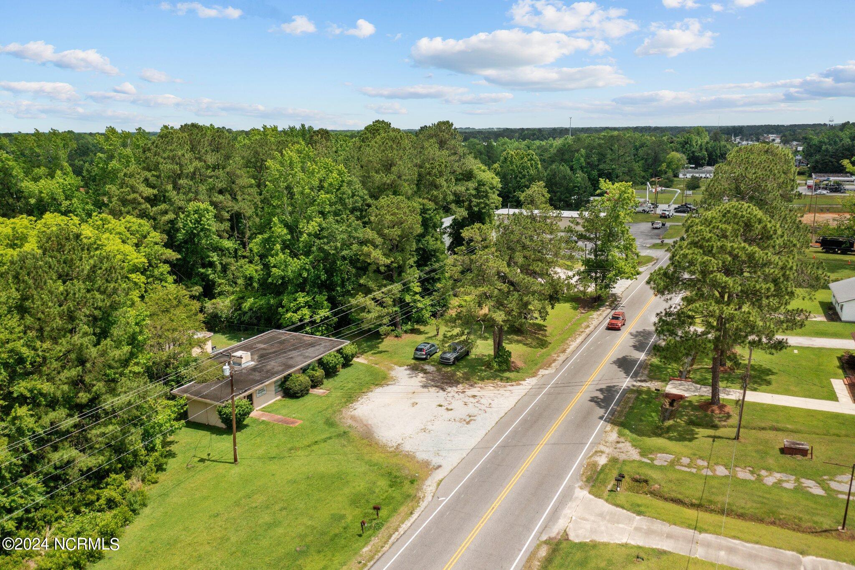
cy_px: 285
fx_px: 665
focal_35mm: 28
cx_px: 428
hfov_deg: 65.5
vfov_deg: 46.4
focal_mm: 10.26
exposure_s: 1/640
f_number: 2.8
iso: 200
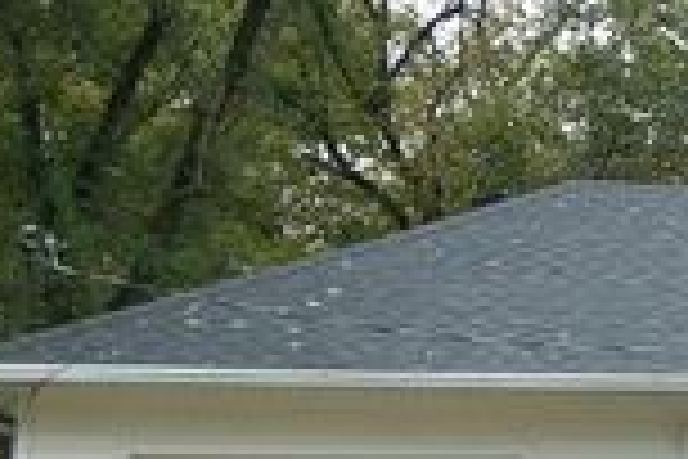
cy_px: 522
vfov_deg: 9.2
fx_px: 2809
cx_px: 913
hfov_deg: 13.4
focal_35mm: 147
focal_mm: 30
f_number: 5.6
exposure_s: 1/125
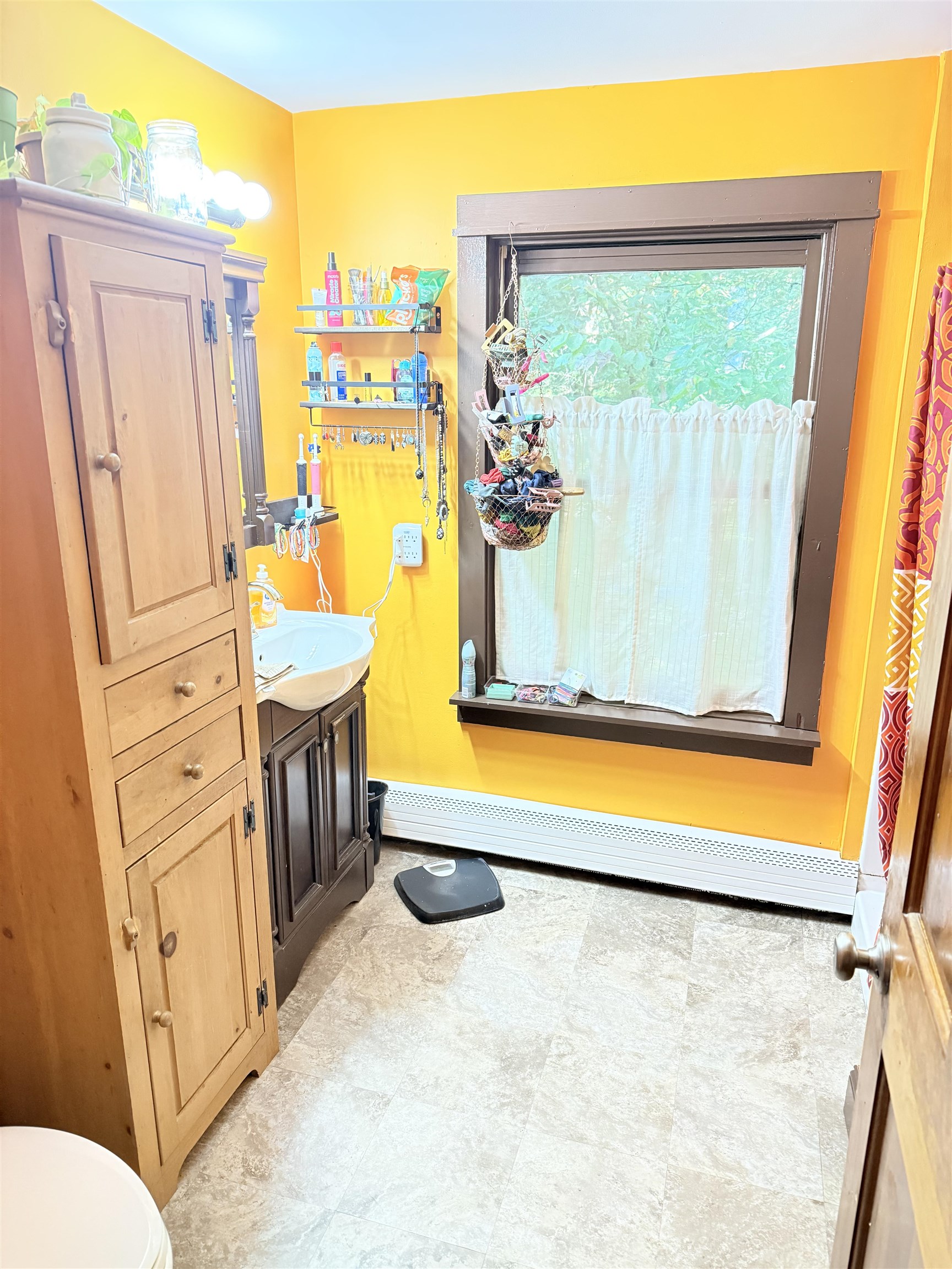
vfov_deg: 71.6
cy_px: 634
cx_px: 476
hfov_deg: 56.8
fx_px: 880
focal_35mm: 24
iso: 800
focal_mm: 6.76
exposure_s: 1/40
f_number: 1.78
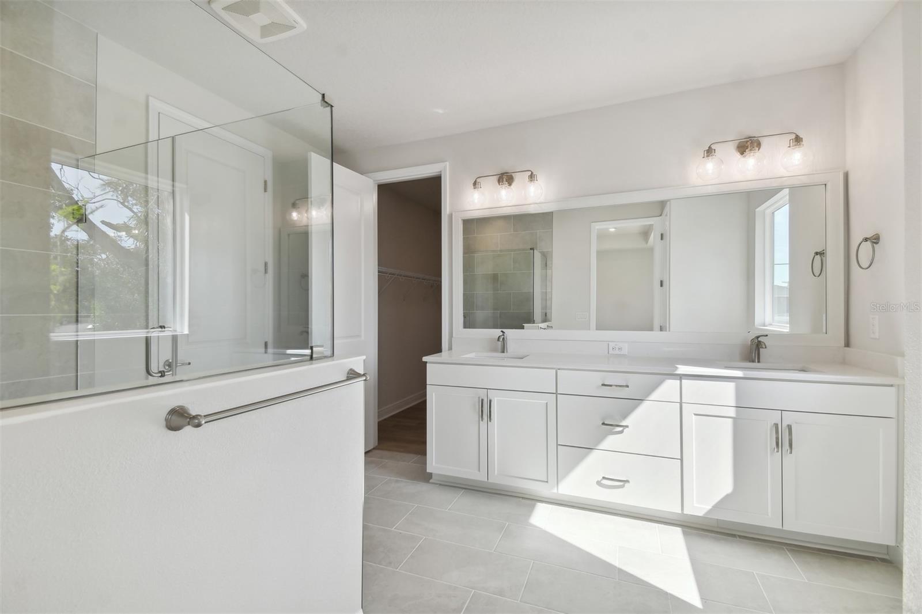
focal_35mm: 15
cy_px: 307
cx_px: 461
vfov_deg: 77.3
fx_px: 384
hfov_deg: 100.4
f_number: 7.1
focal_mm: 10
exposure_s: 1/160
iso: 100
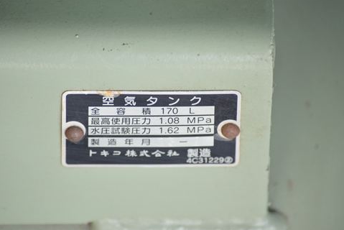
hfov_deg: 5.5
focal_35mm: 376
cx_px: 167
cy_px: 115
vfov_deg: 3.7
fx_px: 3595
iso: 1250
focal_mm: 240
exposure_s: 1/1000
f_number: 6.3
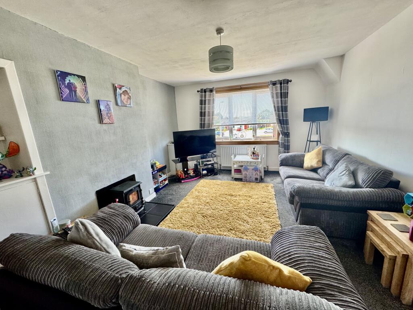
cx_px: 206
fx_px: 167
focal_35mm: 14
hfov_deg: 102.1
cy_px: 155
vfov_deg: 85.7
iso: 200
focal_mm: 2.22
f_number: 2.2
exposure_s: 1/99
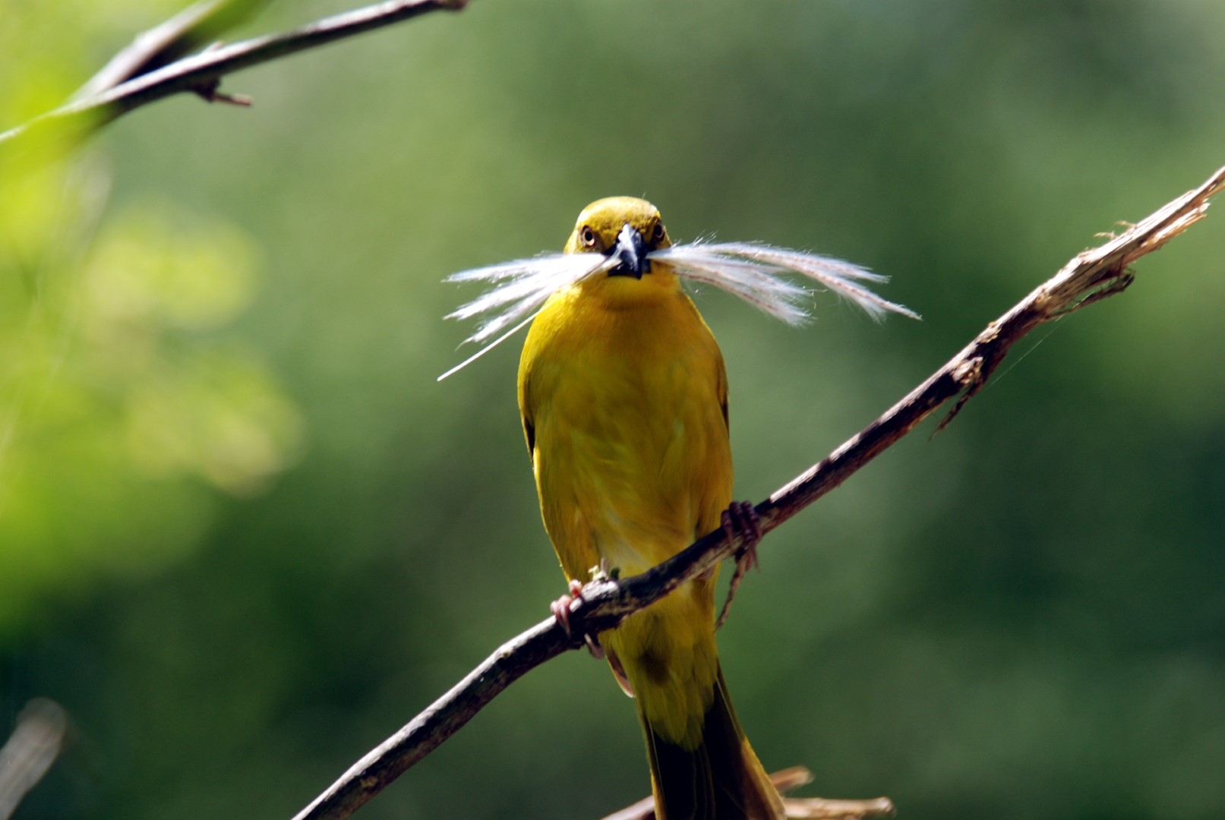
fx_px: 13288
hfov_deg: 5.3
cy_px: 410
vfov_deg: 3.5
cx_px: 612
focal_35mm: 390
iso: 250
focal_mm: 260
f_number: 5.3
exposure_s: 1/500
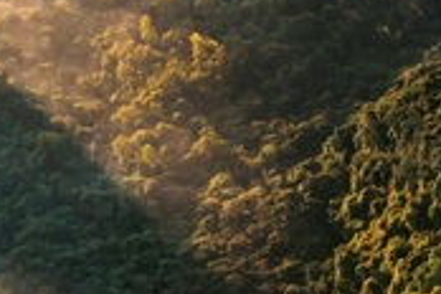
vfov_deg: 10.0
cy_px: -177
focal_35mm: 132
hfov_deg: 14.8
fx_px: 1617
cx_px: -132
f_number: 8
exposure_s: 1/160
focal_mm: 10.26
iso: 100
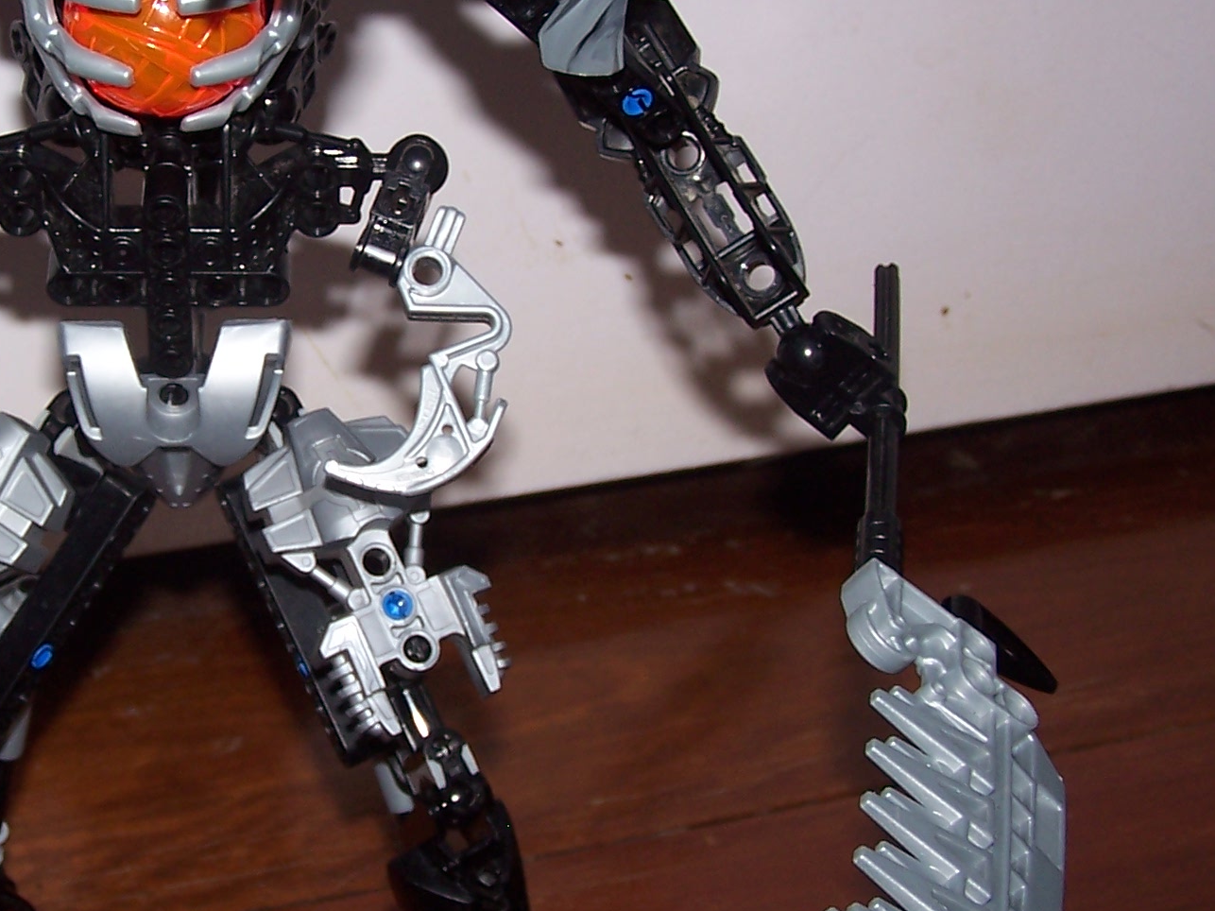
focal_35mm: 86
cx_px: 258
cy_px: 422
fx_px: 3018
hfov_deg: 22.5
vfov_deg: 17.2
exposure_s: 1/60
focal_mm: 8
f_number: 3.2
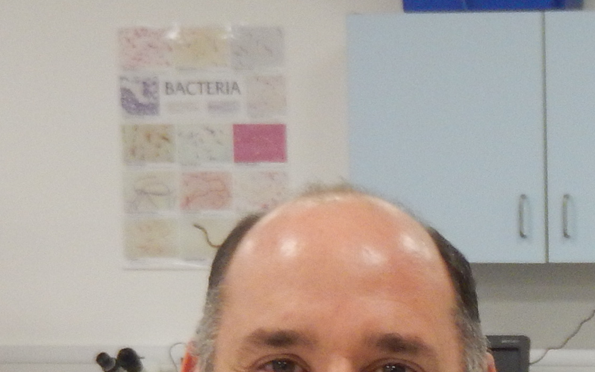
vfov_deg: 5.8
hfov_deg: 9.2
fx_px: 3600
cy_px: 720
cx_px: 855
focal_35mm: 222
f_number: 4.5
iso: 280
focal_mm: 9.2
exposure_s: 1/30
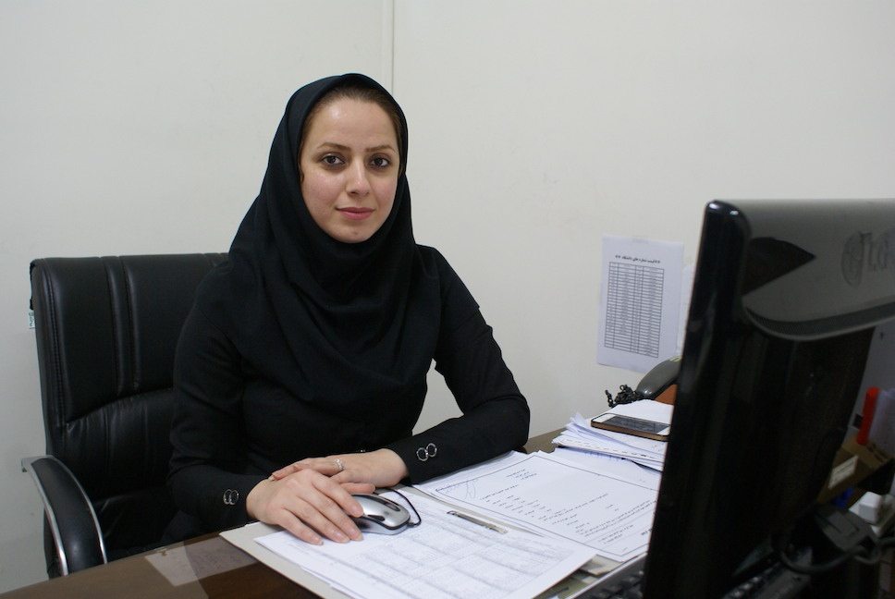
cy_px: 300
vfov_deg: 40.1
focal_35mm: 33
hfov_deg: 57.2
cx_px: 448
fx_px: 821
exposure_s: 1/25
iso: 400
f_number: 4
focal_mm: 22
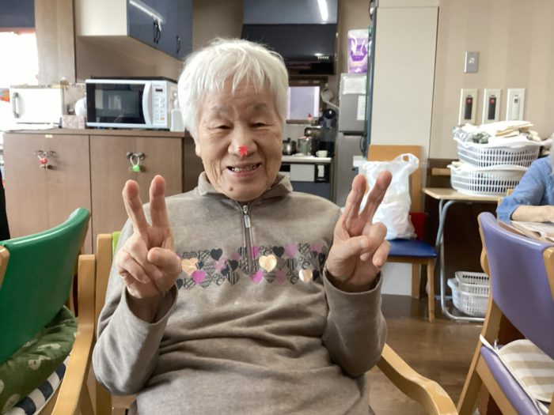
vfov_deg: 45.4
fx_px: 496
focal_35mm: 31
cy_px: 208
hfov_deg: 58.4
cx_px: 277
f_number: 2.4
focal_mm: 3.3
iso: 200
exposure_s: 1/60
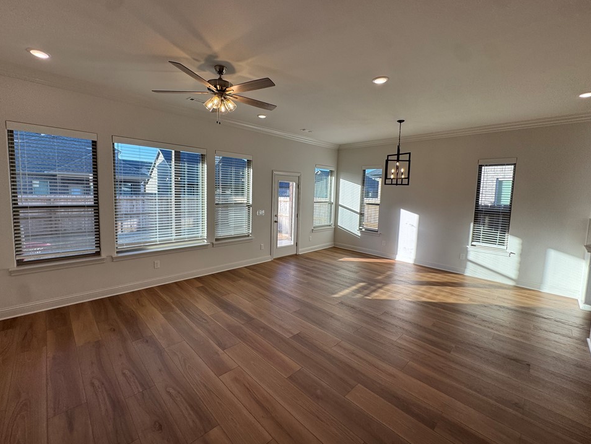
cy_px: 212
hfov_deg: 98.1
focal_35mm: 15
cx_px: 283
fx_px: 256
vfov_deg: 81.7
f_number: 2.2
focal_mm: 2.22
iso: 40
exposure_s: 1/266
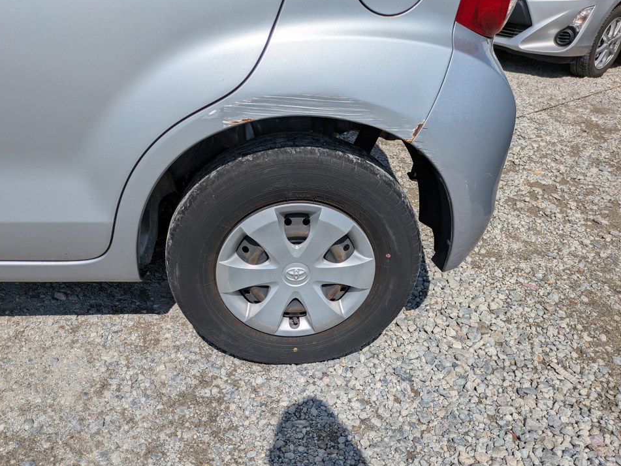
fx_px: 503
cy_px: 253
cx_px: 300
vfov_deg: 49.7
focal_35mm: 28
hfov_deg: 63.4
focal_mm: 5.43
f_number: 1.89
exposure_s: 1/5917
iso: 49
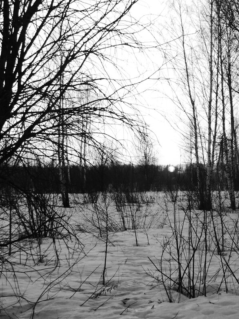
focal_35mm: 73
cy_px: 159
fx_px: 672
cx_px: 215
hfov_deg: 19.8
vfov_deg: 26.7
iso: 200
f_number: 1.9
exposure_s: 1/80
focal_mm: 9.8
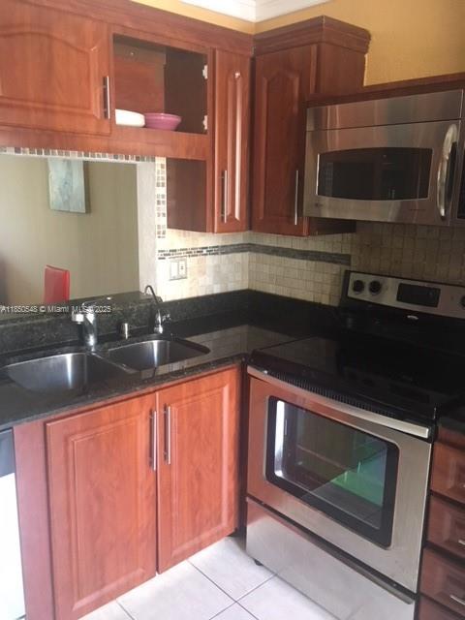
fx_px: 519
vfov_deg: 61.7
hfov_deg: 48.2
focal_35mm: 29
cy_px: 310
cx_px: 232
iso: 160
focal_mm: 4.15
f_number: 2.2
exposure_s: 1/30
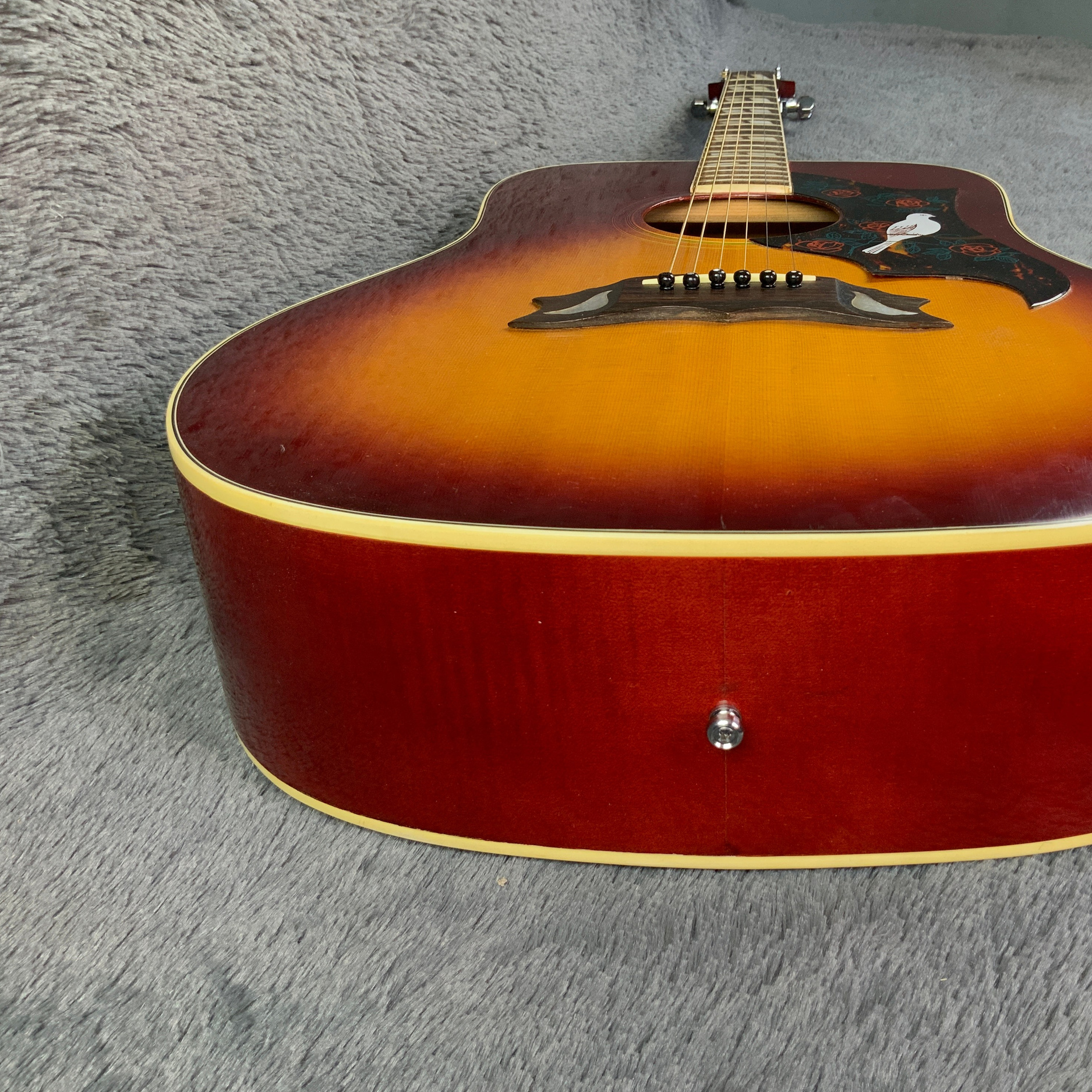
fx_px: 1249
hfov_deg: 46.7
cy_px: 539
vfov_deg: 47.2
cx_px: 699
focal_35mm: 35
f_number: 1.8
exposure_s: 1/50
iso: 64
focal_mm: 3
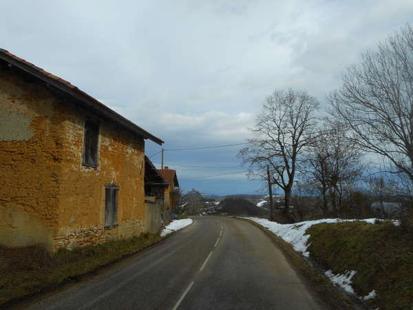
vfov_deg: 54.9
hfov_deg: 69.4
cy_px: 155
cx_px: 206
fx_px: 298
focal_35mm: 25
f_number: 3.7
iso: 80
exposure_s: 1/1250
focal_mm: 4.5
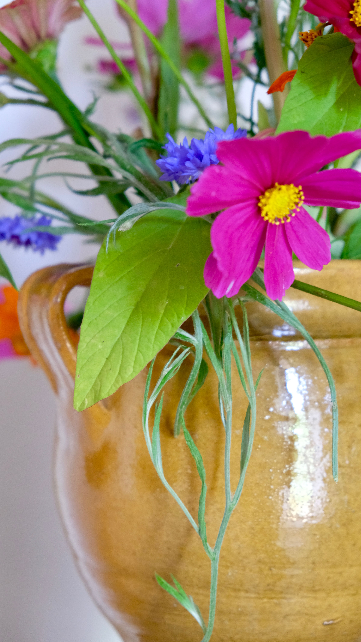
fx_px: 1480
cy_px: 321
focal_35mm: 87
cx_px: 171
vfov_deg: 24.5
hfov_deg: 13.9
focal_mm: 55
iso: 3200
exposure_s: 1/60
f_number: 4
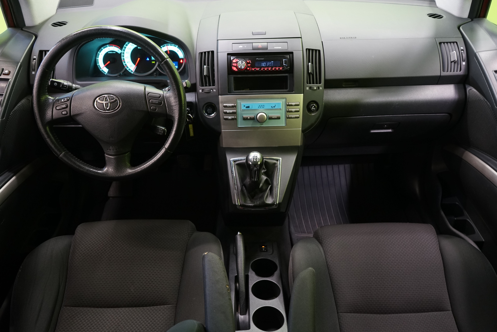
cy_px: 166
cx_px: 248
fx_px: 387
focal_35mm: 28
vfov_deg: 46.4
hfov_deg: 65.5
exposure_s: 1/15
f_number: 5
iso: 1600
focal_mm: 28
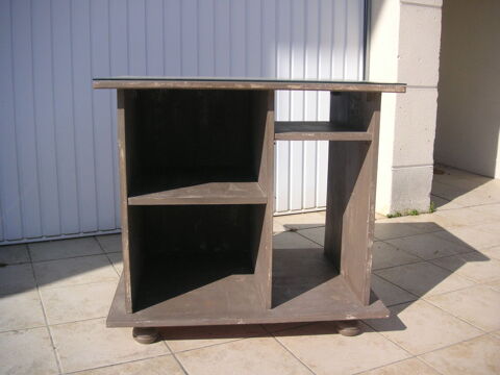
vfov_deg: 38.7
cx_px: 250
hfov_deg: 50.1
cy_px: 188
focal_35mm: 37
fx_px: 534
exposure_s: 1/180
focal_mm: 6.1
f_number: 6.7
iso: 50
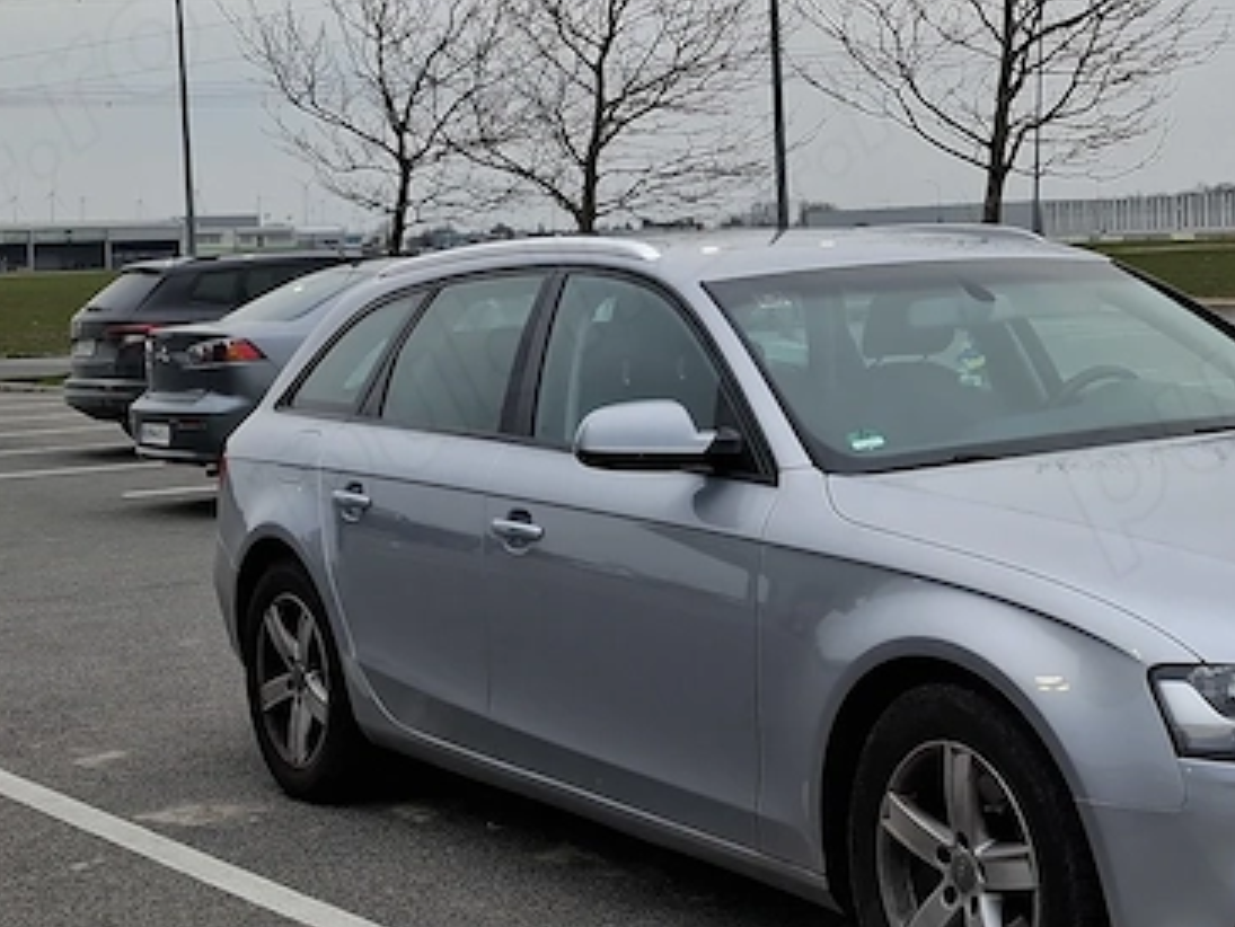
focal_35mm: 63
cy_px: 321
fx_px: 2248
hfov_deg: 29.9
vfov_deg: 23.2
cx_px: 1022
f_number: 1.8
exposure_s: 1/119
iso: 50
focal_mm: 5.54
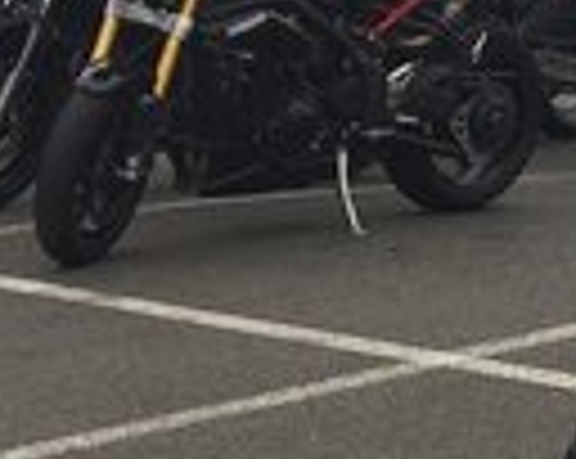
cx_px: 45
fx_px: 3387
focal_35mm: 199
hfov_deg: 9.7
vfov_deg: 7.7
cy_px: 124
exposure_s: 1/235
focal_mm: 4.15
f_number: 2.2
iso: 32
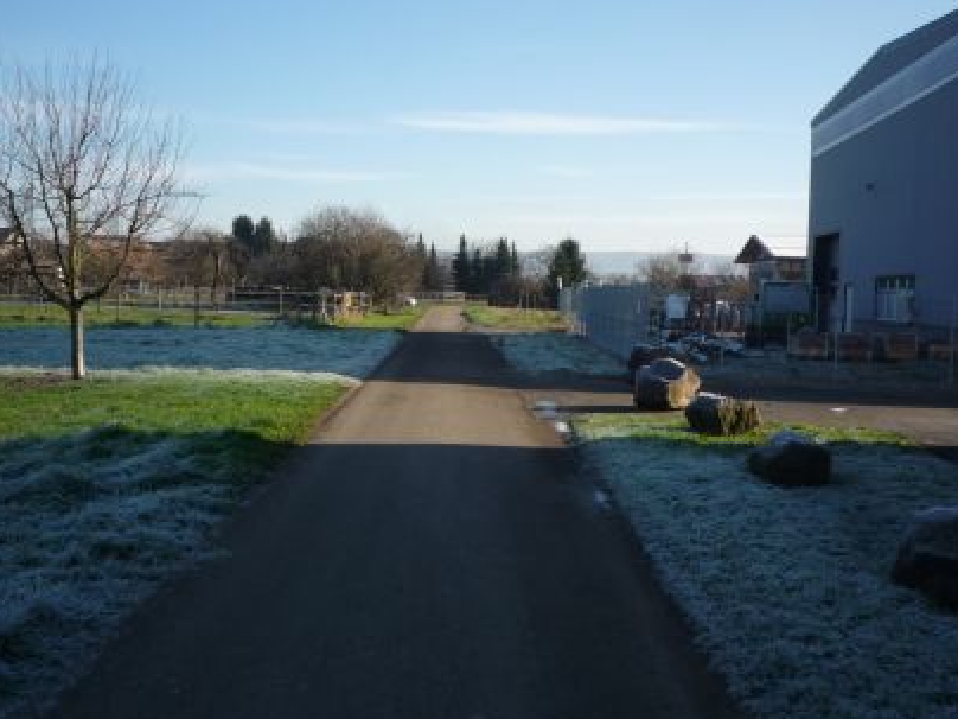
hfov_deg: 48.9
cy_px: 342
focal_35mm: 38
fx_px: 1052
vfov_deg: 37.7
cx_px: 441
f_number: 4.5
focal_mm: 5.2
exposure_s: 1/400
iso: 100
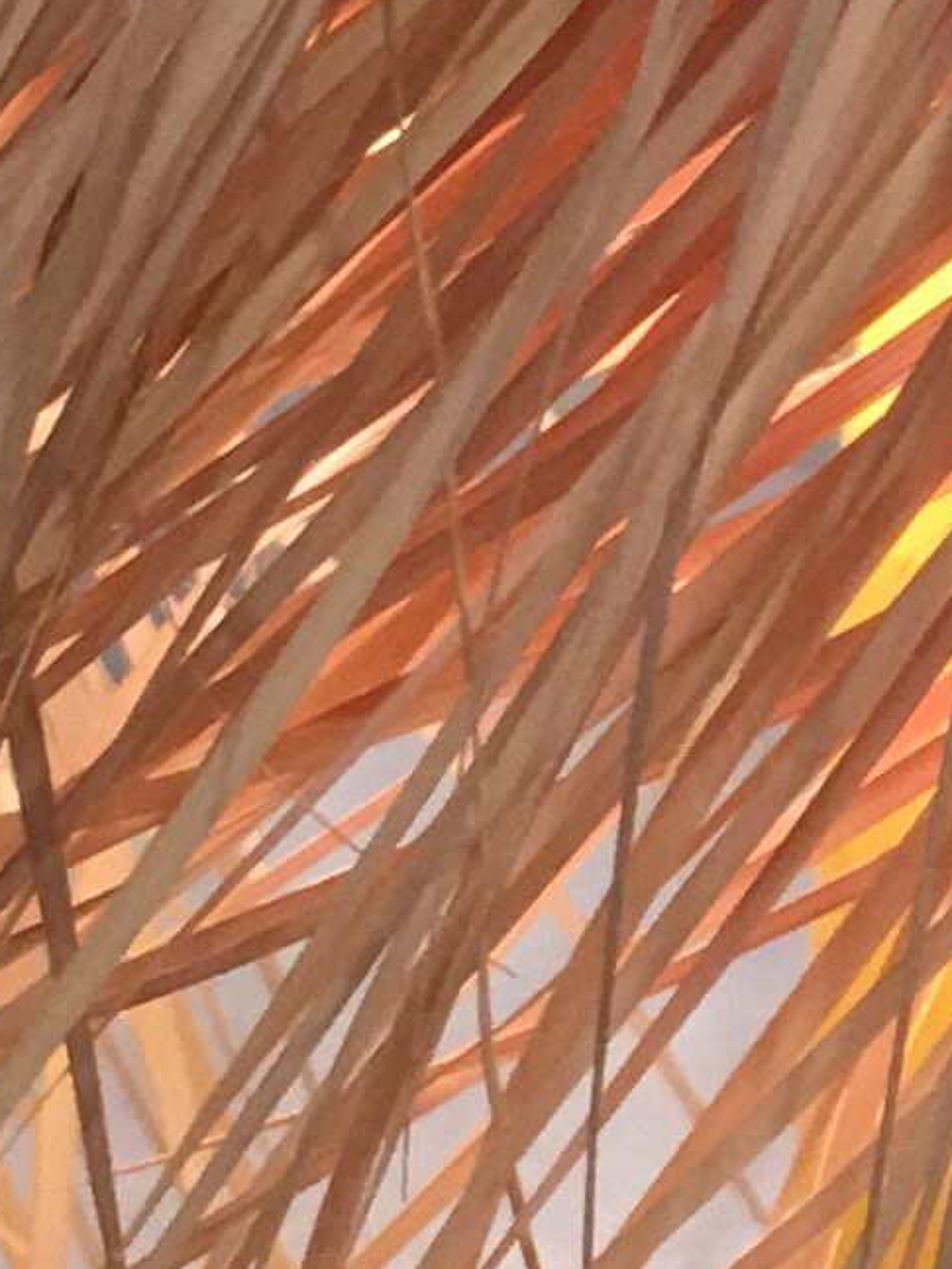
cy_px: 460
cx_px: 1810
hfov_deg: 7.9
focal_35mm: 181
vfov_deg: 10.9
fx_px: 6633
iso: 32
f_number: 2.2
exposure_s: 1/17
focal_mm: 4.15
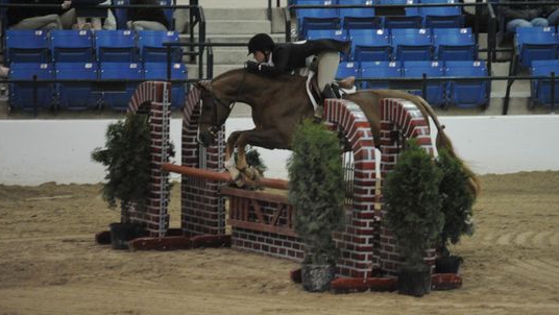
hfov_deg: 8.6
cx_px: 321
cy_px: 153
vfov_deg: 4.9
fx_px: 3707
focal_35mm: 250
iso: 6400
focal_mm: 200
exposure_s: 1/400
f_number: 2.8
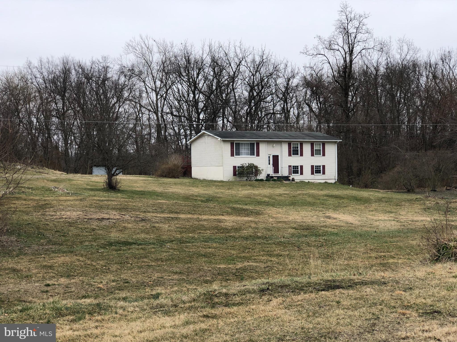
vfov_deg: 25.7
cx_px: 228
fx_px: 753
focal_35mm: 57
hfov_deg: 33.8
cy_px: 171
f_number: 2.8
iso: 20
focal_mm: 6.6
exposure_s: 1/250
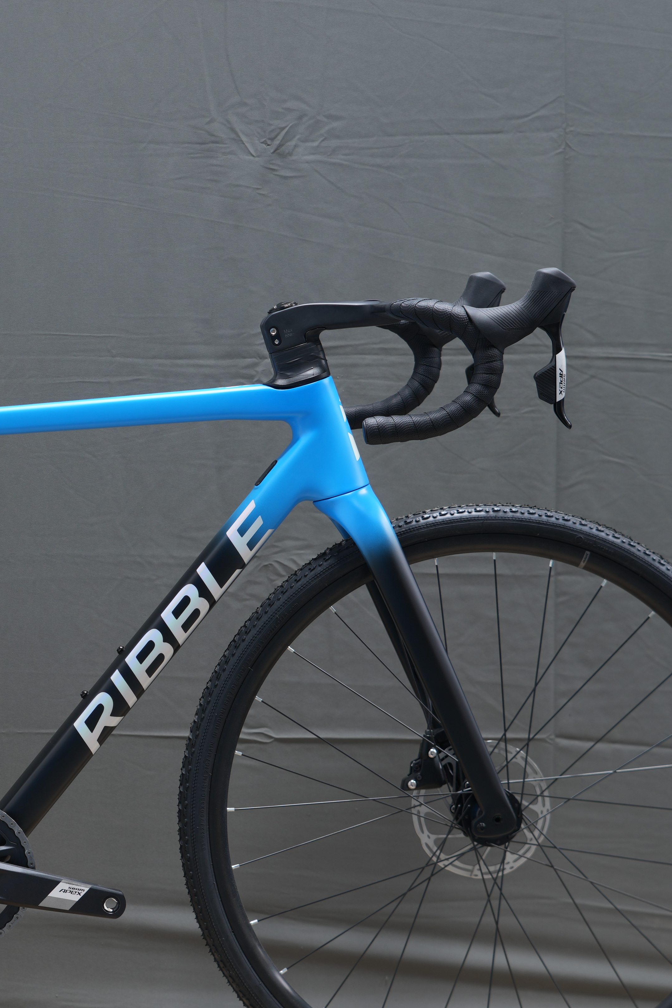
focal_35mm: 122
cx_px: 21
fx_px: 3416
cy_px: 573
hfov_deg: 11.1
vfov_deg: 16.8
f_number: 5
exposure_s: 1/6
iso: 100
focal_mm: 70
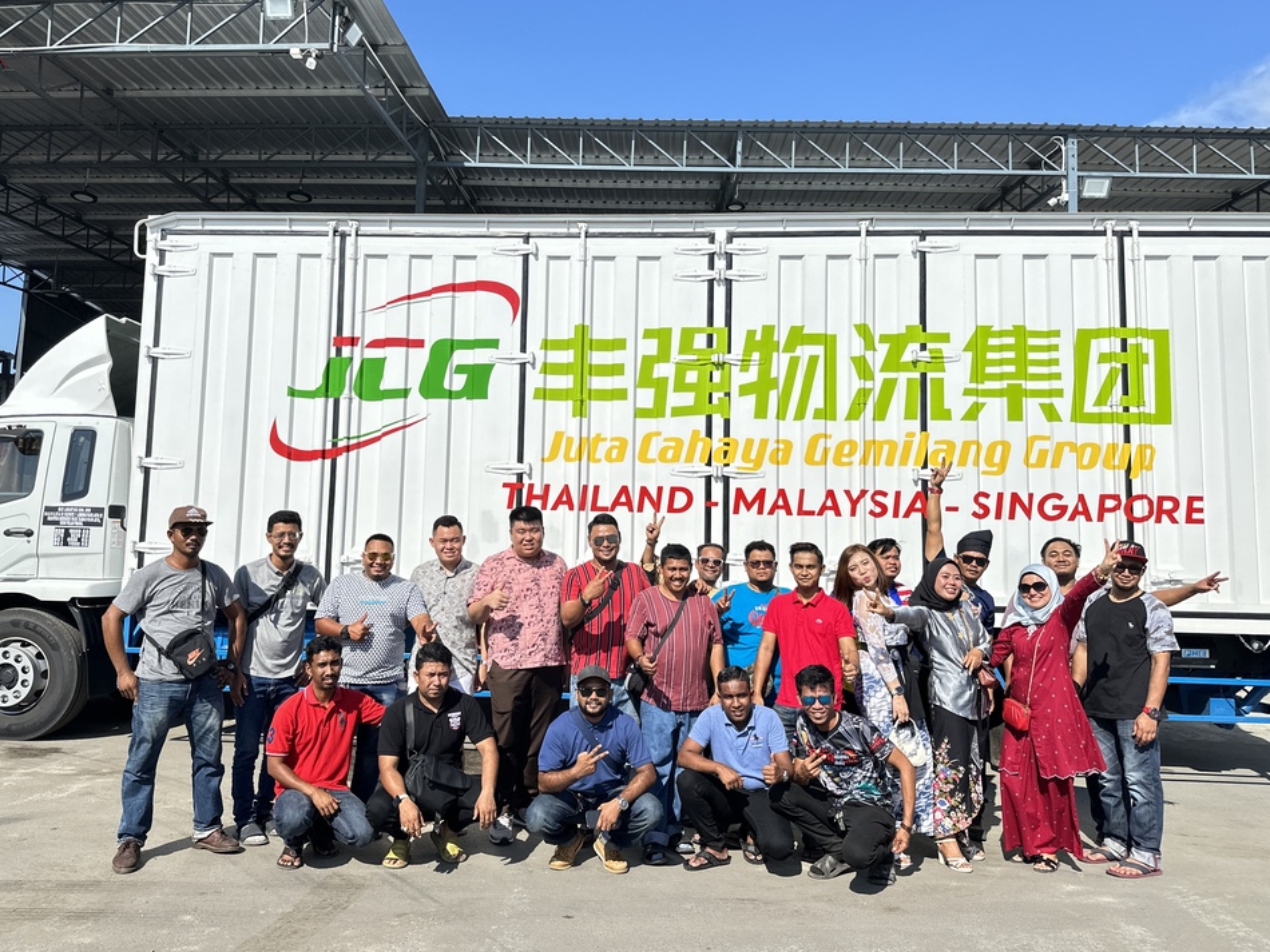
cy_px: 476
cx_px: 635
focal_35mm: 24
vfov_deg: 56.8
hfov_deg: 71.6
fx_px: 881
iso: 80
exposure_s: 1/4184
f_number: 1.78
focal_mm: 6.86
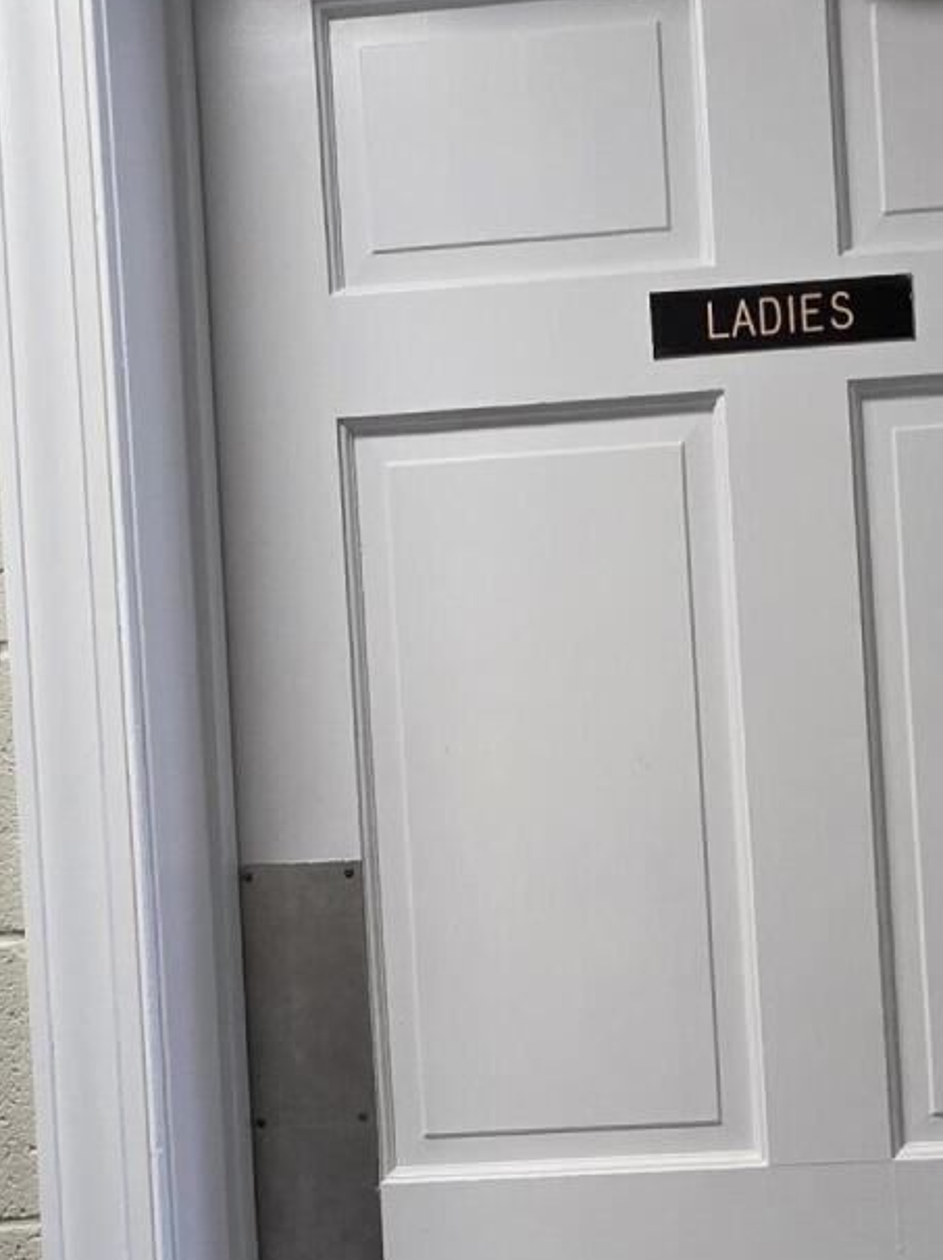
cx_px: 658
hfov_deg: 33.2
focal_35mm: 43
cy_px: 925
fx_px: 1564
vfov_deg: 42.7
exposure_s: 1/60
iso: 250
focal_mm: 2.2
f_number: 1.9
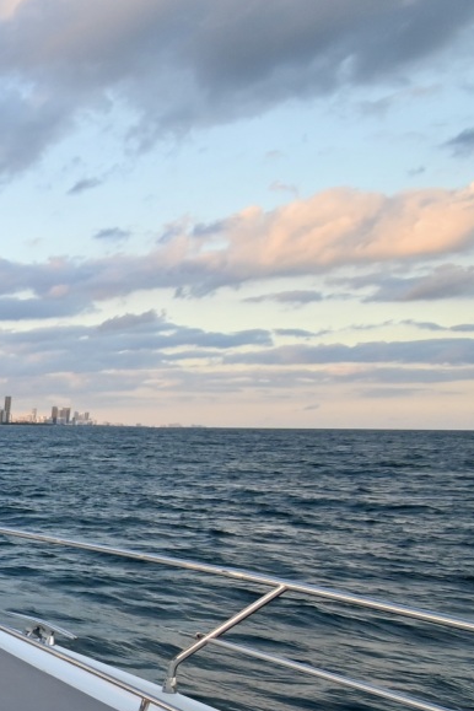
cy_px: 594
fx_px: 829
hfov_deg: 20.3
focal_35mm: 42
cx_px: -420
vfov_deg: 43.6
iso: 360
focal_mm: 10
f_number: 4.5
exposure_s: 1/250
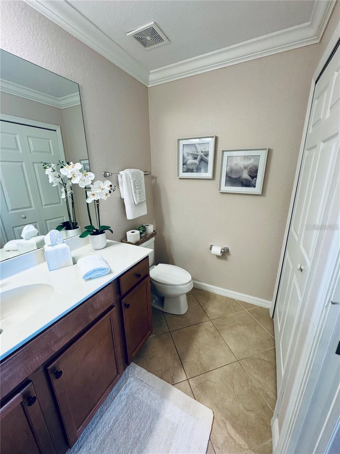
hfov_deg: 85.7
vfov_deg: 102.1
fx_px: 183
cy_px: 227
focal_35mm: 14
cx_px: 170
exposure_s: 1/120
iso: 250
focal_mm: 2.22
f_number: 2.2
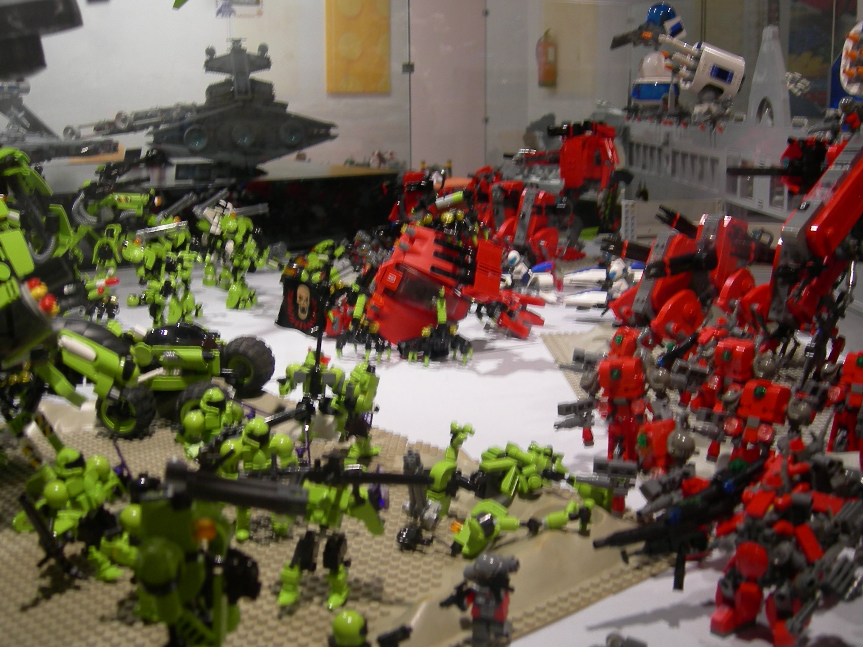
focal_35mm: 45
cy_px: 350
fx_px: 1122
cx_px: 460
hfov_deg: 42.1
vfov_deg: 32.2
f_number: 2.7
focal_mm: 7.5
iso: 64
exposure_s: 1/11.1
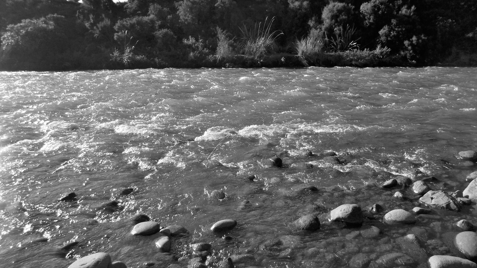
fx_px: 405
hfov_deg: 61.0
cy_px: 97
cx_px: 237
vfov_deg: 36.4
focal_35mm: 32
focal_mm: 4.1
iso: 80
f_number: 3.3
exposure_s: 1/800
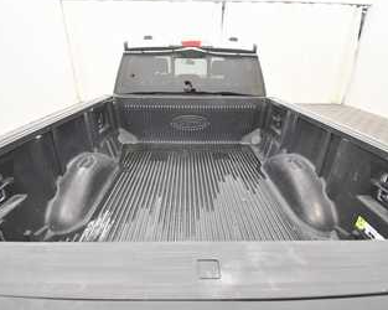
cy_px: 149
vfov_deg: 73.7
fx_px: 207
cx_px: 192
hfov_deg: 86.4
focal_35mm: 18
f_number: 4.5
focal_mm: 10
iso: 1600
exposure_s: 1/125
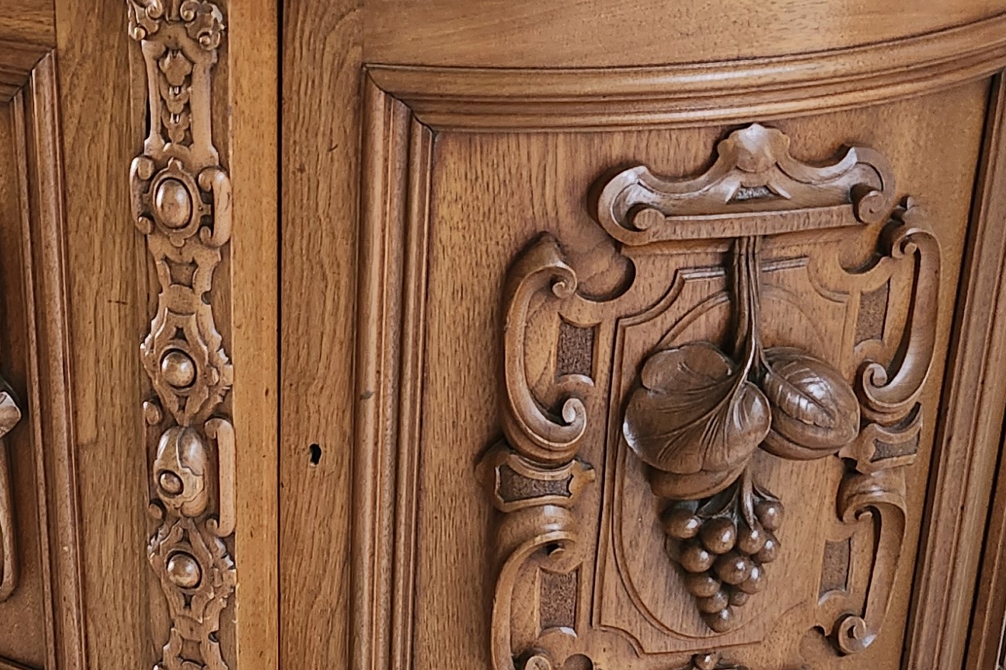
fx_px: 1900
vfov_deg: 20.0
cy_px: 381
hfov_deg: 28.3
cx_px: 66
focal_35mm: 68
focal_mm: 5.54
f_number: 1.8
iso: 500
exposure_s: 1/25
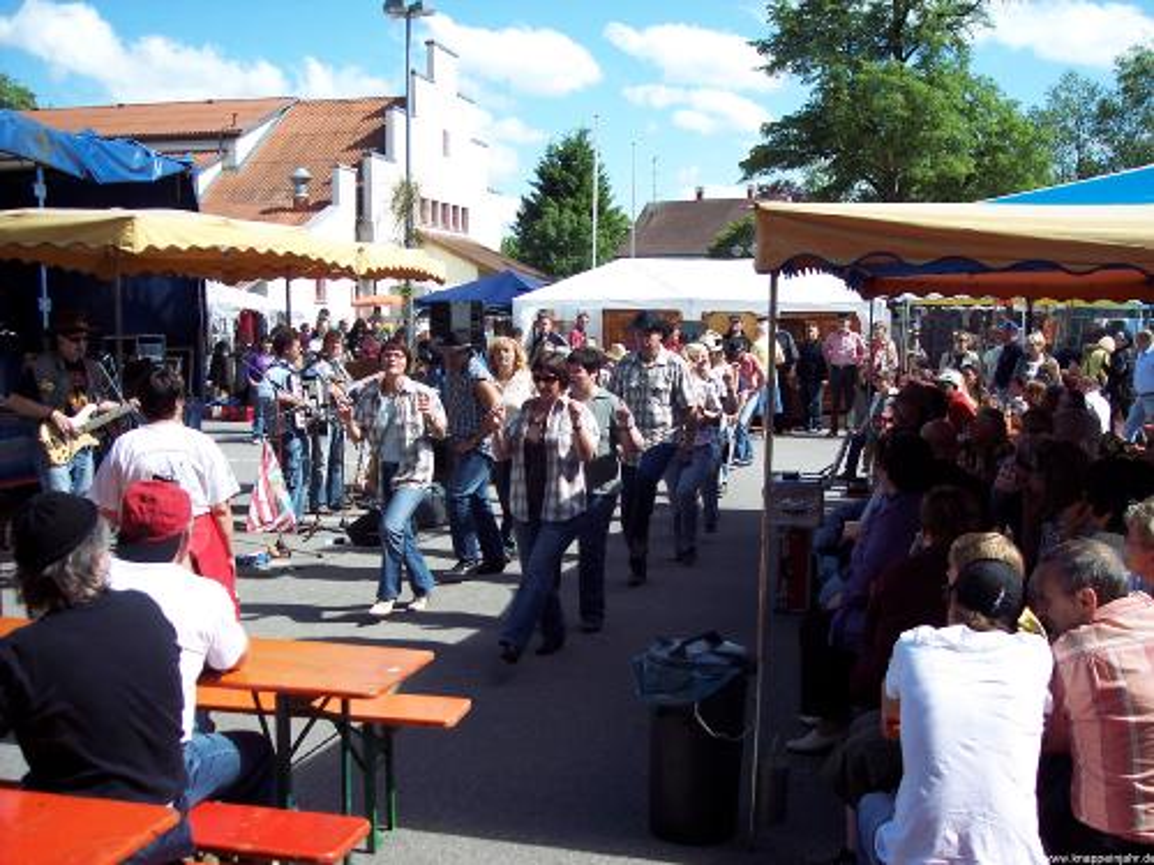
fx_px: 1300
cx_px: 577
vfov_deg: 36.8
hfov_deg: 47.9
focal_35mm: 39
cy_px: 432
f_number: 3.4
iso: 100
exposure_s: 1/500
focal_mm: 8
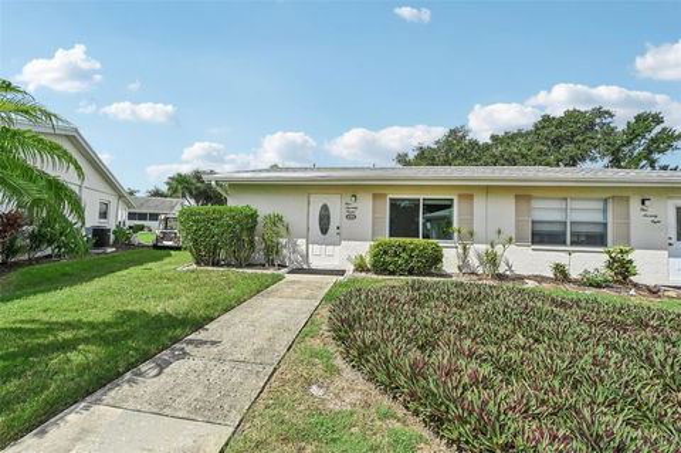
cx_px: 340
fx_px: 265
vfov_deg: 81.1
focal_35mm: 14
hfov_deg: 104.3
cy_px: 226
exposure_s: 1/2000
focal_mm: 14
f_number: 8
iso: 400
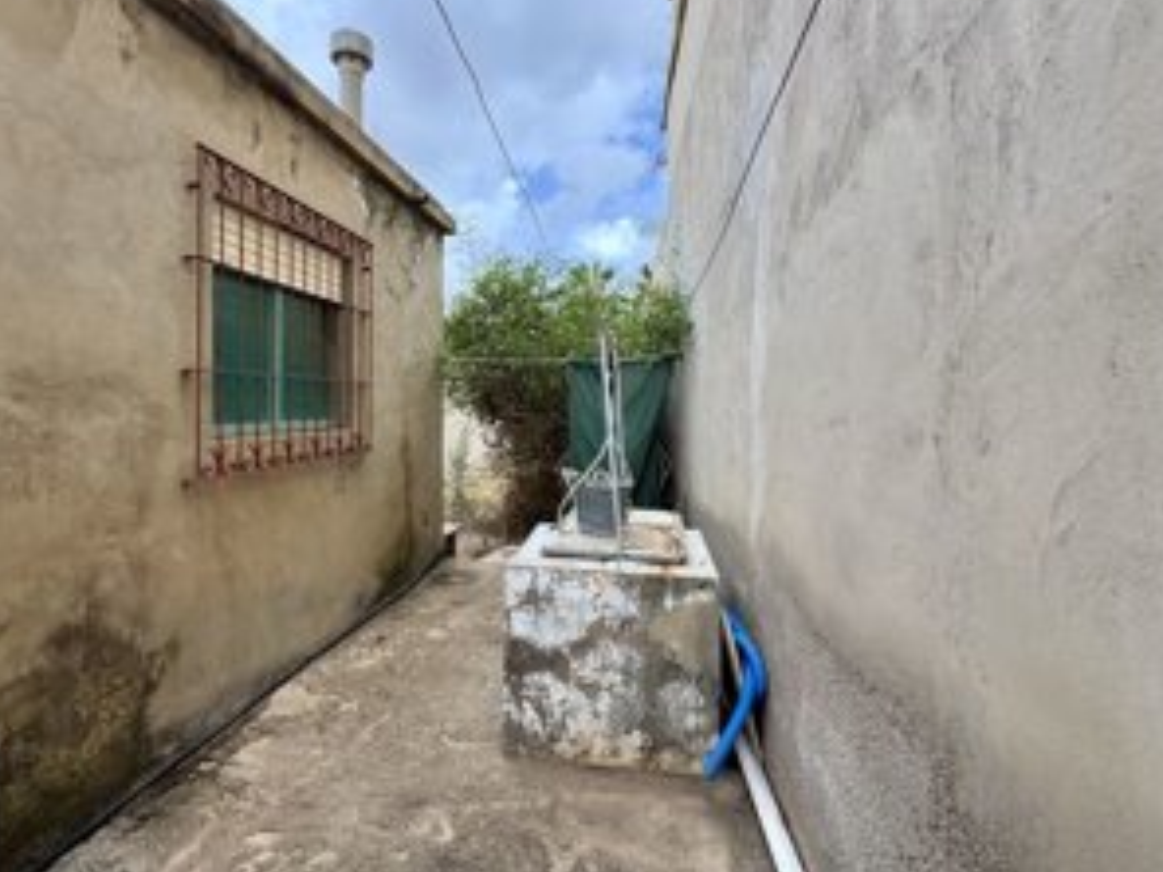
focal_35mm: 17
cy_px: 405
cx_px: 530
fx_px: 571
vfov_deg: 74.6
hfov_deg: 90.8
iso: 40
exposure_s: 1/351
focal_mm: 2.22
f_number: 2.2
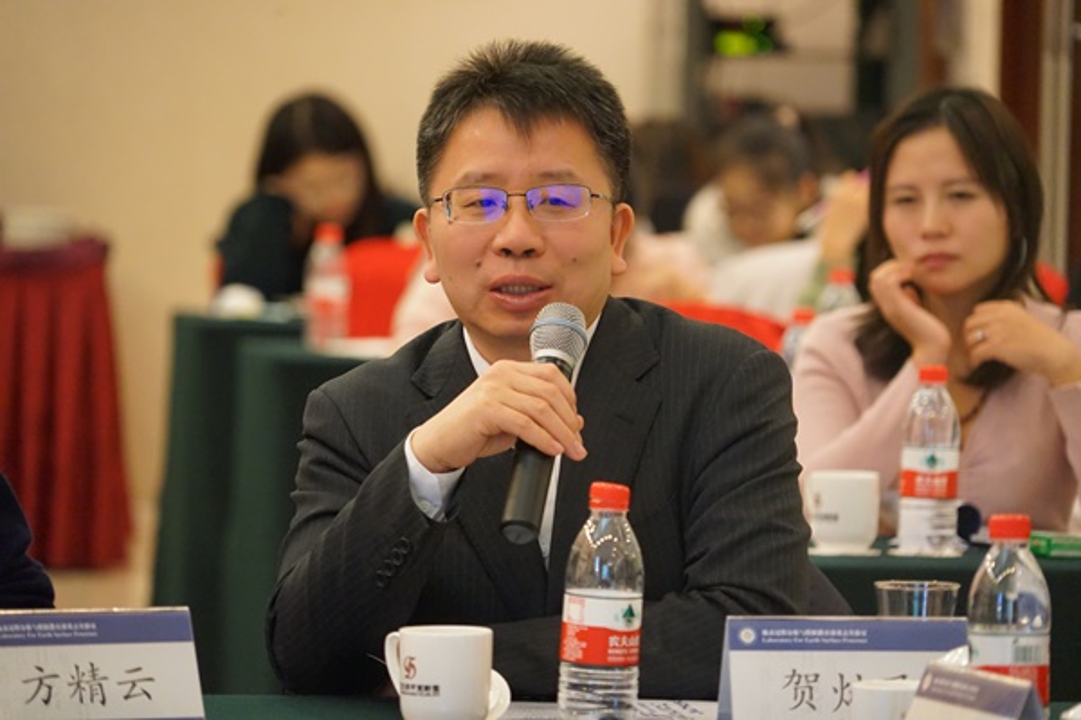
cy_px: 360
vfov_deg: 5.7
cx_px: 540
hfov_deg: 8.6
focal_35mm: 240
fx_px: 7206
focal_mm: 240
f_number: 6.3
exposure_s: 1/50
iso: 6400
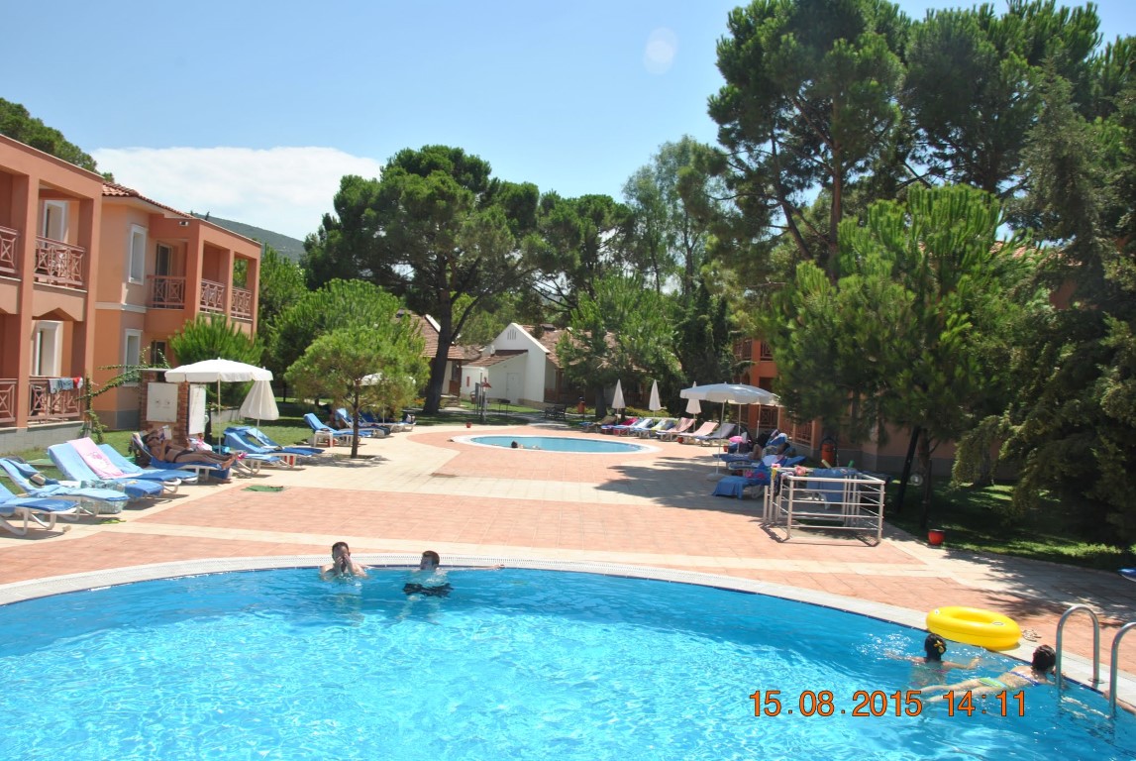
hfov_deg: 67.3
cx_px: 568
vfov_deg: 48.1
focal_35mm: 27
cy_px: 380
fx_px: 853
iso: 100
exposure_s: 1/200
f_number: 9
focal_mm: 18
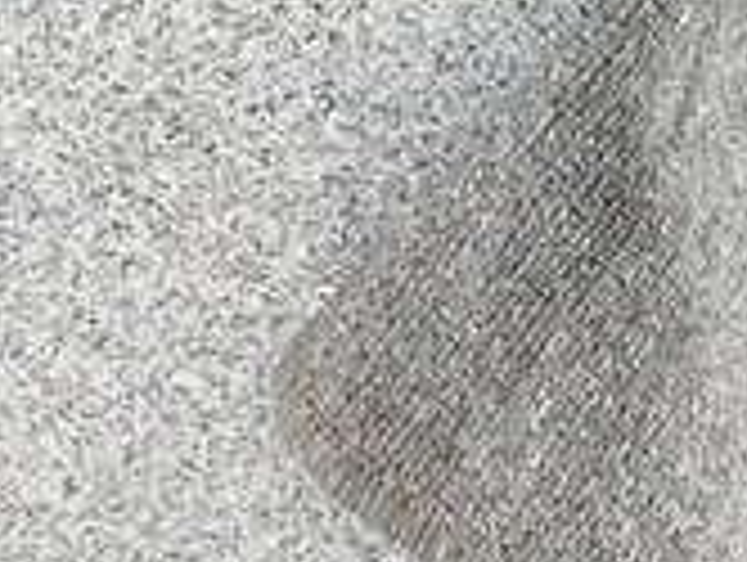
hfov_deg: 10.9
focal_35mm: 168
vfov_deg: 8.1
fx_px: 3631
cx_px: 1408
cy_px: -843
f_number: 2.4
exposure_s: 1/151
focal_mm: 3.3
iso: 25
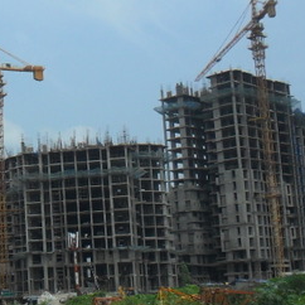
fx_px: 788
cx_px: -26
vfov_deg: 21.9
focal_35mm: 79
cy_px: 176
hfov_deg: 20.9
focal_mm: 4.9
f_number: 8.9
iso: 100
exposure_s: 1/250
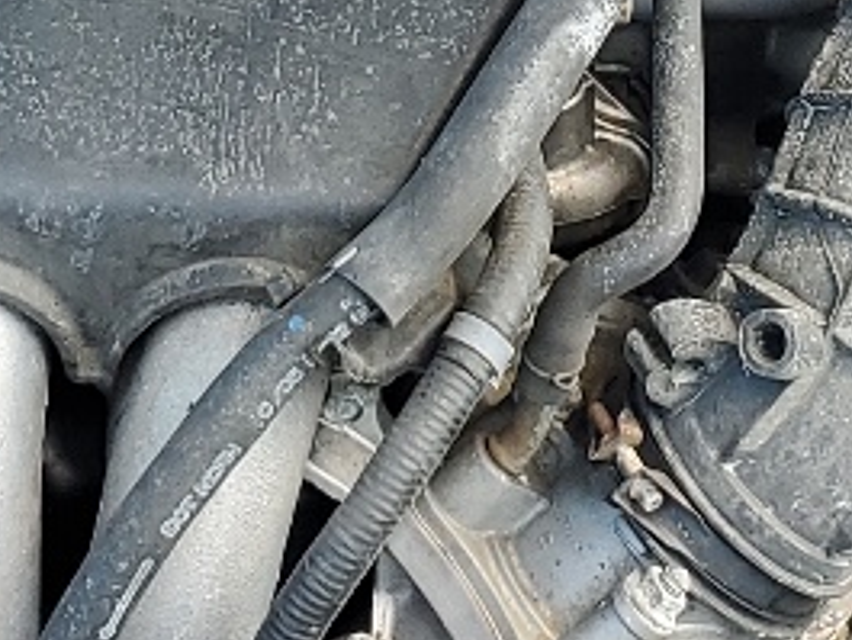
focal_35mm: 157
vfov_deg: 9.4
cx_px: 312
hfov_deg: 12.6
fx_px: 3866
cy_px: -93
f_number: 1.5
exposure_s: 1/294
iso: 50
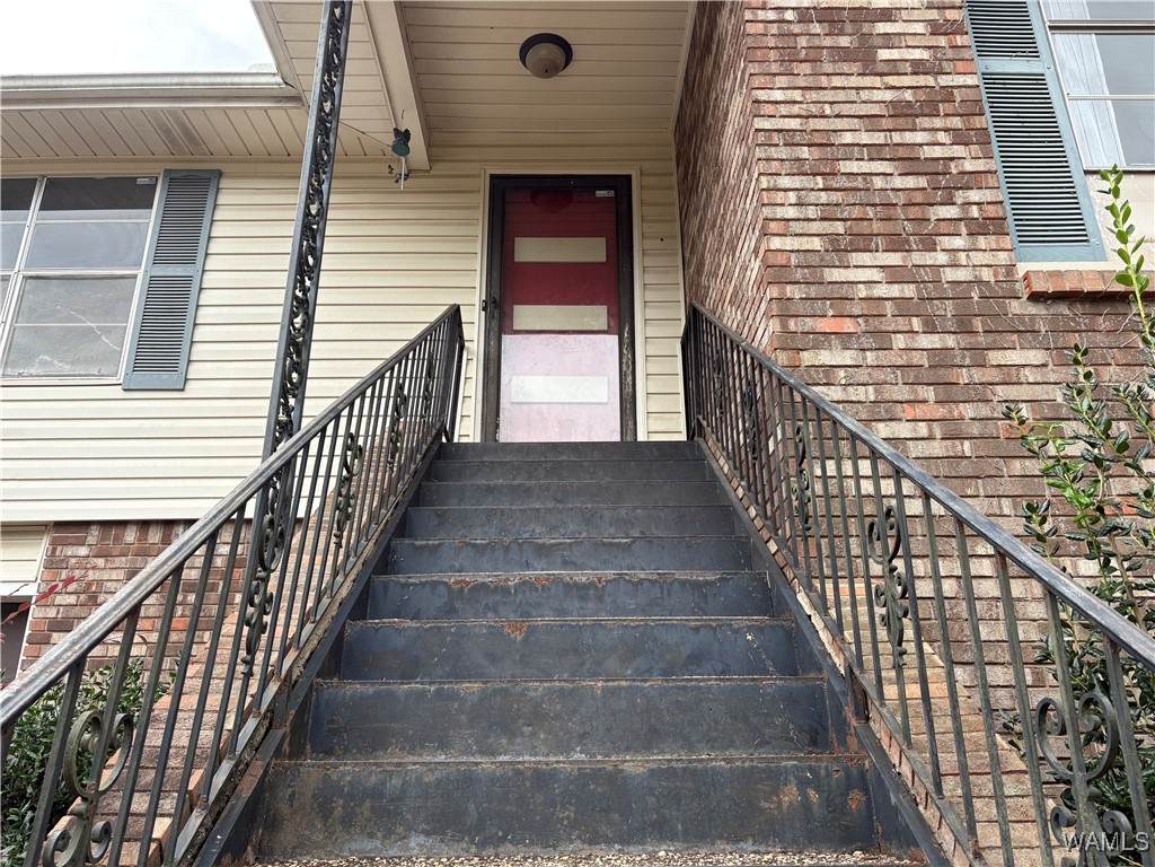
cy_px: 434
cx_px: 578
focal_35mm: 26
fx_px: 868
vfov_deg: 53.1
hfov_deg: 67.3
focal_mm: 5.96
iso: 50
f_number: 1.6
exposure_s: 1/557
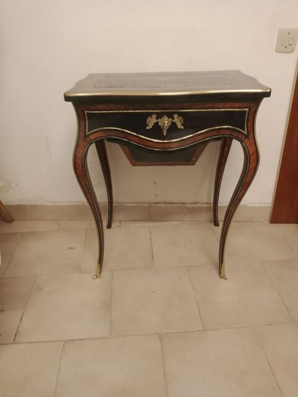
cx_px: 149
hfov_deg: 51.4
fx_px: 310
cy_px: 198
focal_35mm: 27
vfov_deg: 65.3
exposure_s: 1/25
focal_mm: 3.54
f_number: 2
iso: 743
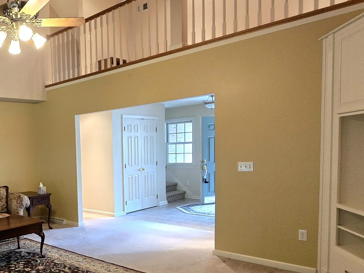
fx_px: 305
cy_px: 183
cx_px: 31
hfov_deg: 53.3
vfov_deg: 47.4
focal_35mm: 29
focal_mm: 2.2
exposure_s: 1/60.2
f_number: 2.2
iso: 400
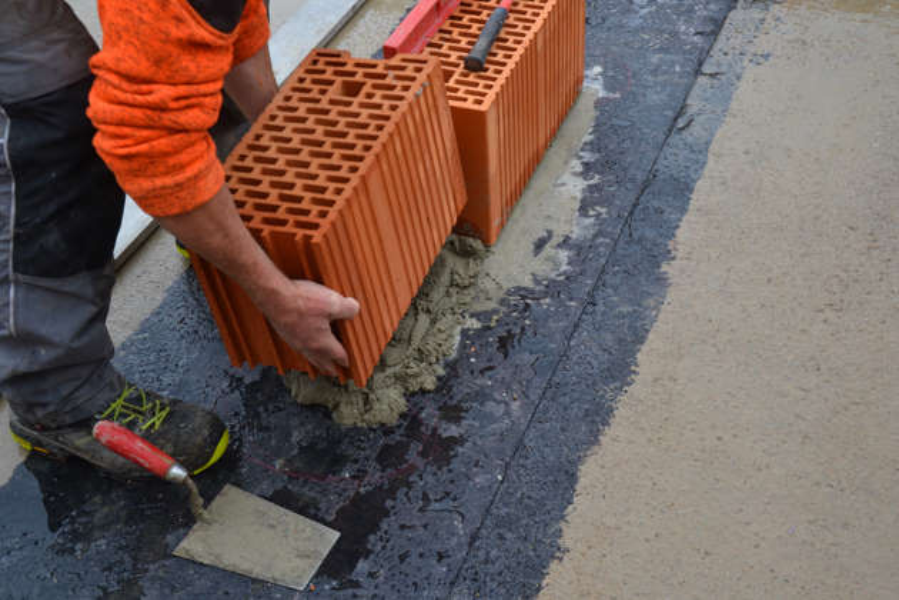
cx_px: 450
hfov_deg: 37.9
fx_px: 1311
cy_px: 300
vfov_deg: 25.8
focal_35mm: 52
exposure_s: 1/125
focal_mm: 35
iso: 140
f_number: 5.6
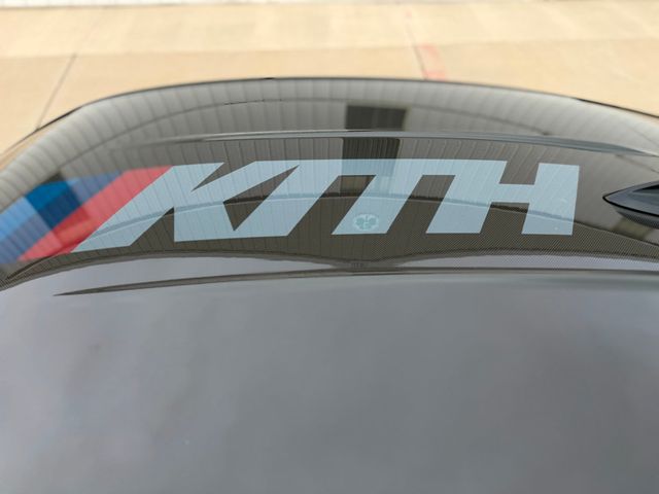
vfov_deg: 56.8
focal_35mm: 24
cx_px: 330
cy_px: 247
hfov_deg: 71.6
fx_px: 457
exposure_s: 1/1192
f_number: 1.78
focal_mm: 6.76
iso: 80
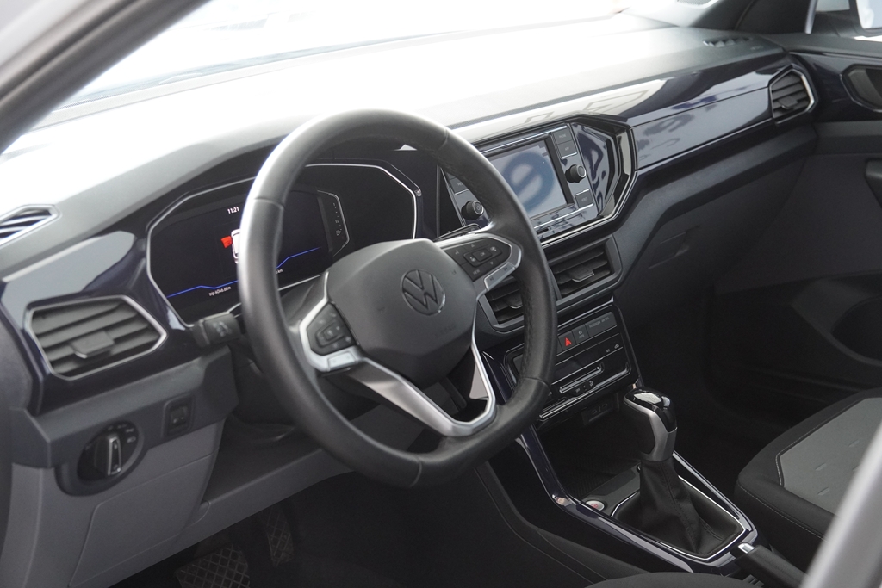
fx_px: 1250
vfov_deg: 26.5
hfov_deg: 38.9
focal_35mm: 51
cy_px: 294
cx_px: 441
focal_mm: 34
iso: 2000
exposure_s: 1/160
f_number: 2.8
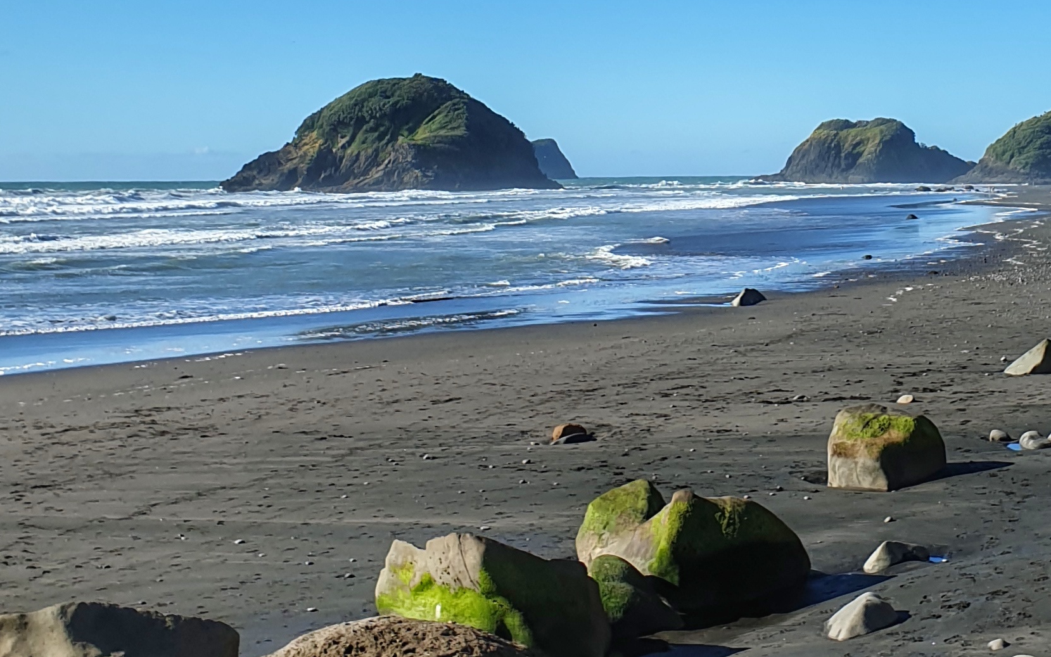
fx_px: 1919
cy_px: -37
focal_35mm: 67
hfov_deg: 29.9
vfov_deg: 18.8
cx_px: 845
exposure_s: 1/1477
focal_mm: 4.3
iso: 50
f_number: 2.4
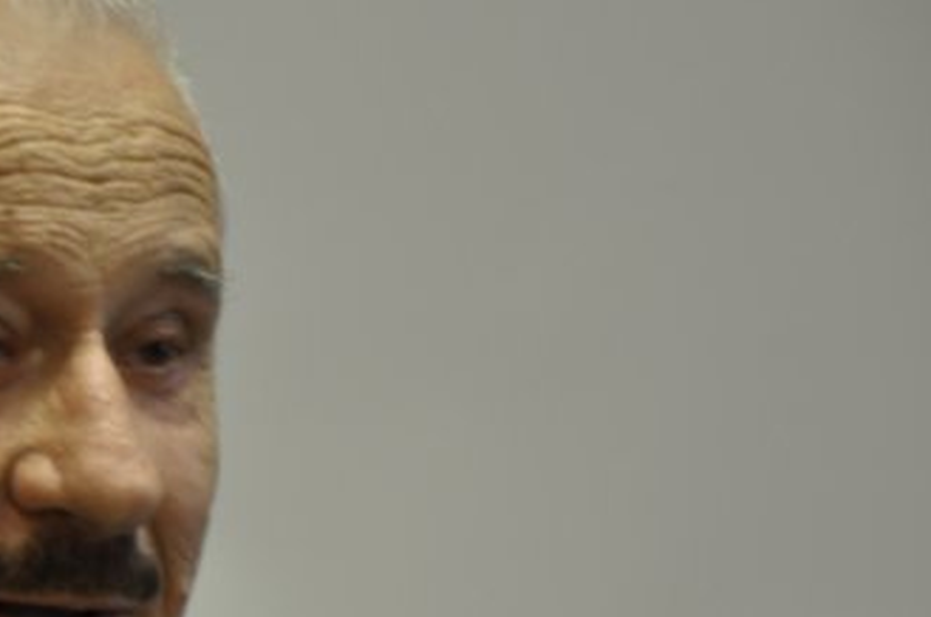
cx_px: -116
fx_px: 9891
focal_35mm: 383
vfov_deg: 3.6
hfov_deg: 5.4
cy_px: 519
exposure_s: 1/40
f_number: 5.6
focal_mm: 105
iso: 800
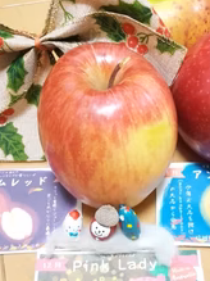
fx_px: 429
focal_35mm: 53
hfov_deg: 27.4
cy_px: 150
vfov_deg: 36.2
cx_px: 134
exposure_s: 1/20
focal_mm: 3.8
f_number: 2
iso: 400
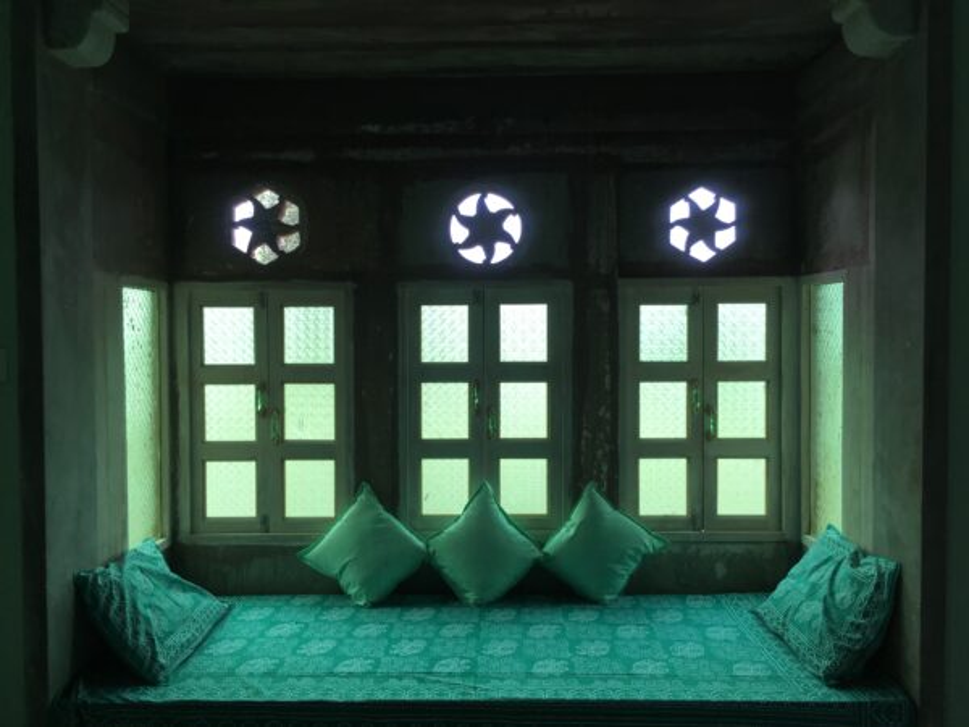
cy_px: 364
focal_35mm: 29
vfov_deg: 48.2
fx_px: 812
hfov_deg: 61.7
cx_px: 484
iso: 40
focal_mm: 4.15
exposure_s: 1/100
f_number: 2.2
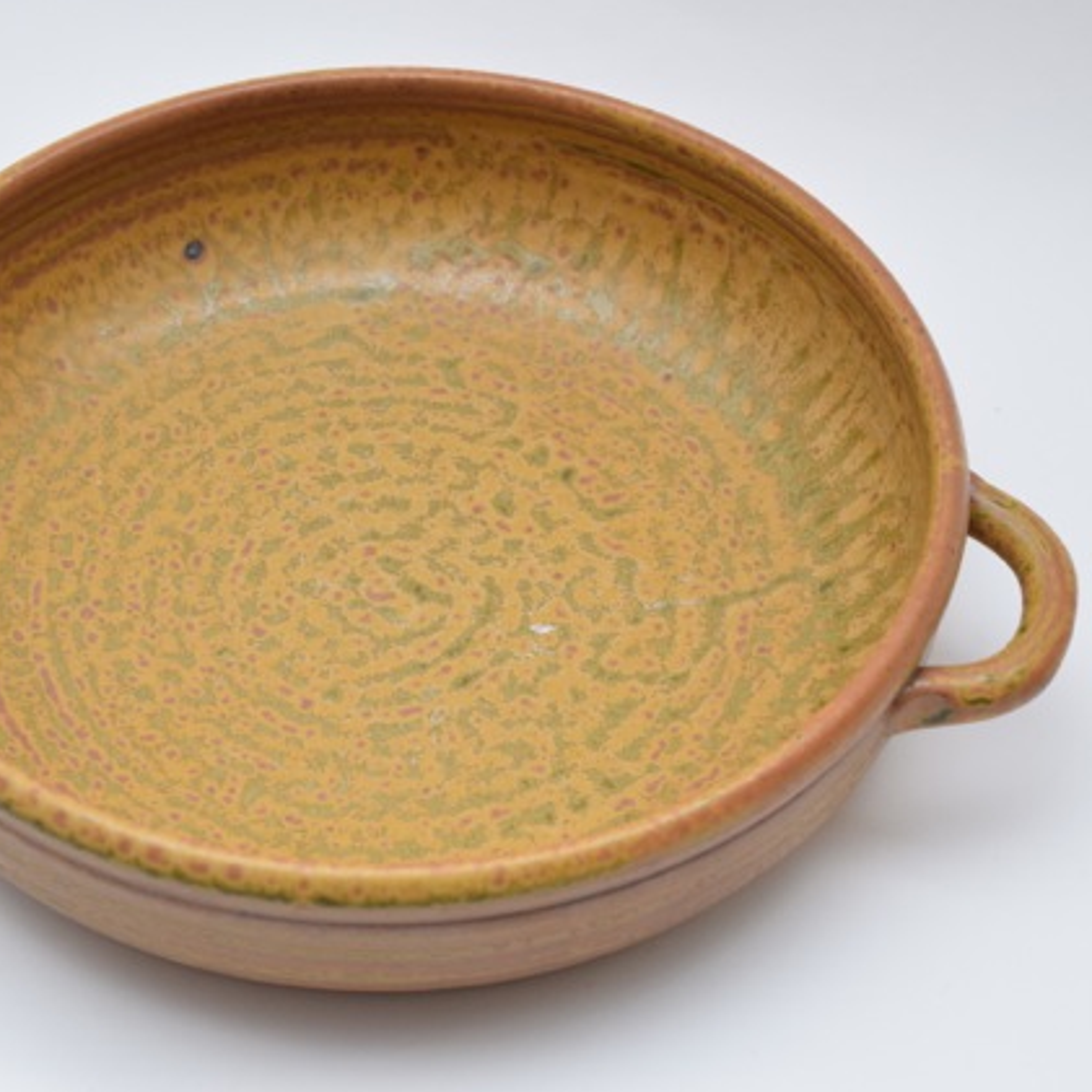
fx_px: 3319
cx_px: 389
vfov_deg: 18.7
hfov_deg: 18.6
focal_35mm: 93
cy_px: 546
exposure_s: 1/125
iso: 800
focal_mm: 48
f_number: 5.6
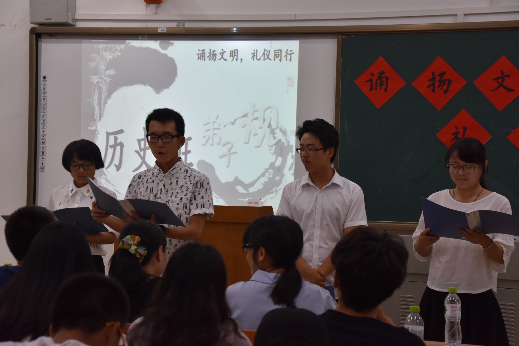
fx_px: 1254
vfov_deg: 15.7
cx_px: 260
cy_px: 173
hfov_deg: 23.4
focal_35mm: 87
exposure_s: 1/80
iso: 800
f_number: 5
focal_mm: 58
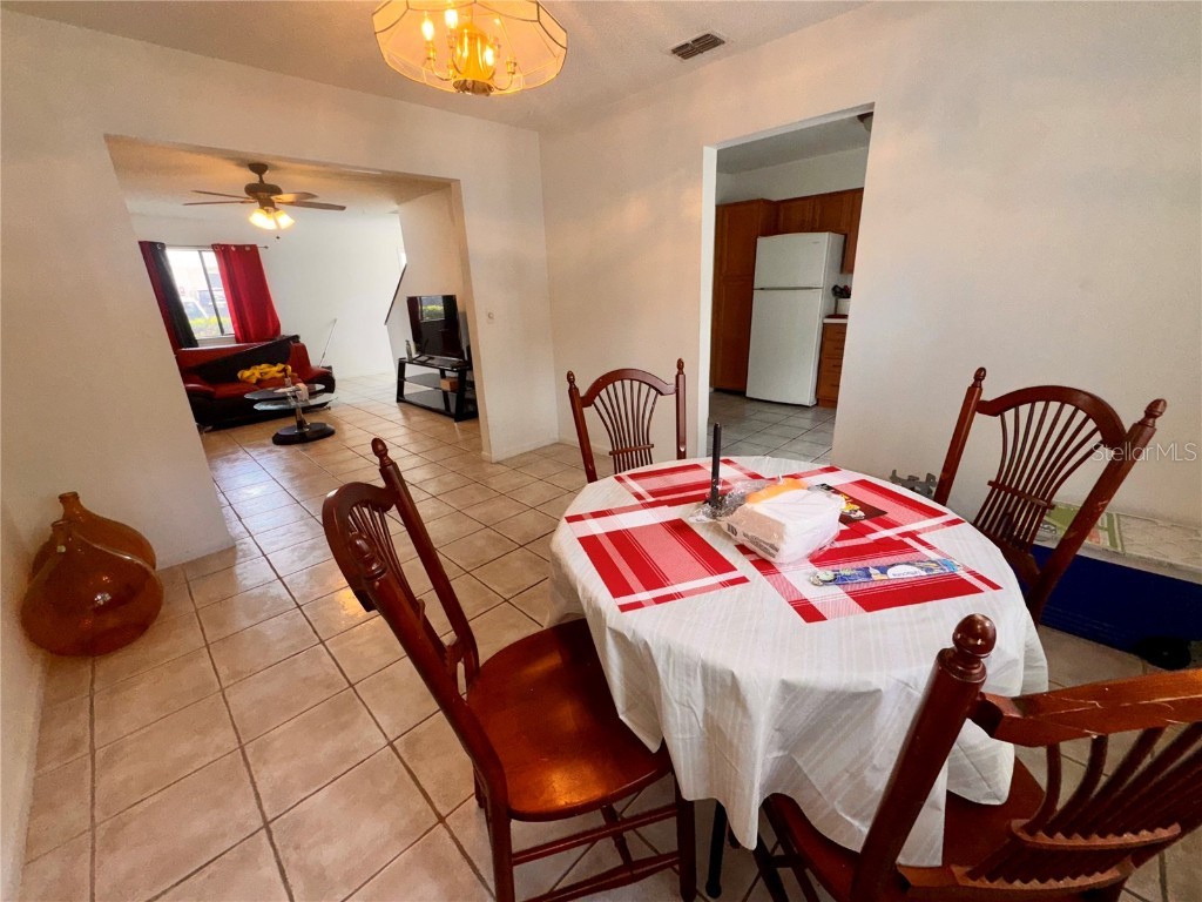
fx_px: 486
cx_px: 601
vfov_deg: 85.7
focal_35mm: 14
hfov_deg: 102.1
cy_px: 451
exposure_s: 1/122
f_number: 2.2
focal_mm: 2.22
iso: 50
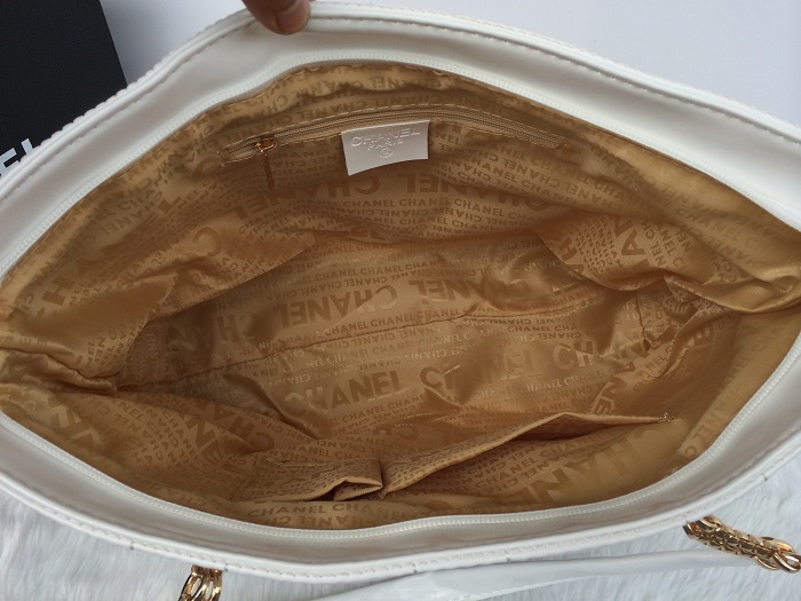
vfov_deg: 46.8
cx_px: 400
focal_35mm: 30
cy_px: 300
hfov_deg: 60.0
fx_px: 694
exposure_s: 1/348
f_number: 2.2
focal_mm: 4.12
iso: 32
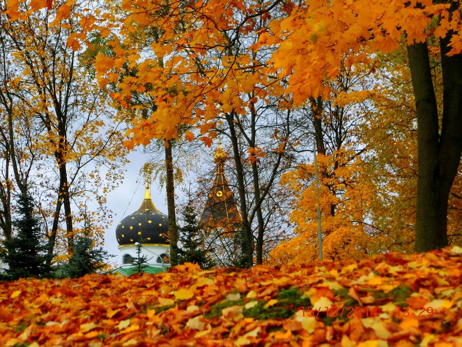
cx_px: 231
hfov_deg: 12.0
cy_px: 174
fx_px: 2202
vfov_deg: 9.0
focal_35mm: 165
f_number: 5.9
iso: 160
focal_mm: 29.5
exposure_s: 1/160
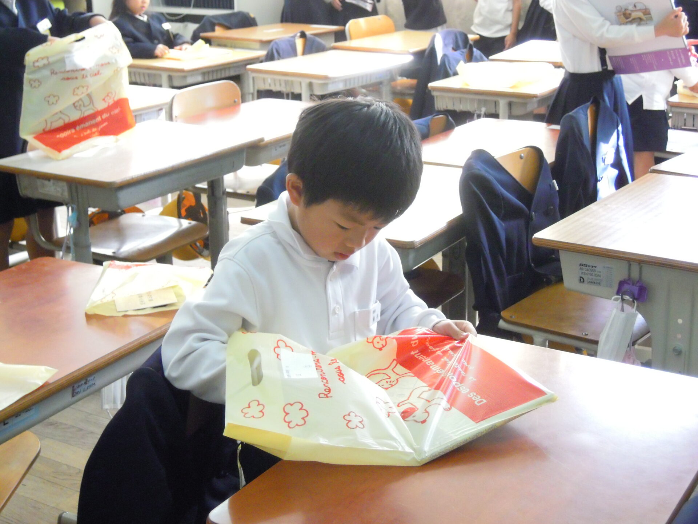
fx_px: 1089
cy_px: 262
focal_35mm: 54
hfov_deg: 35.5
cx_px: 349
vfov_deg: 27.0
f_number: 3.7
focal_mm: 9.6
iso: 800
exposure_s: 1/125
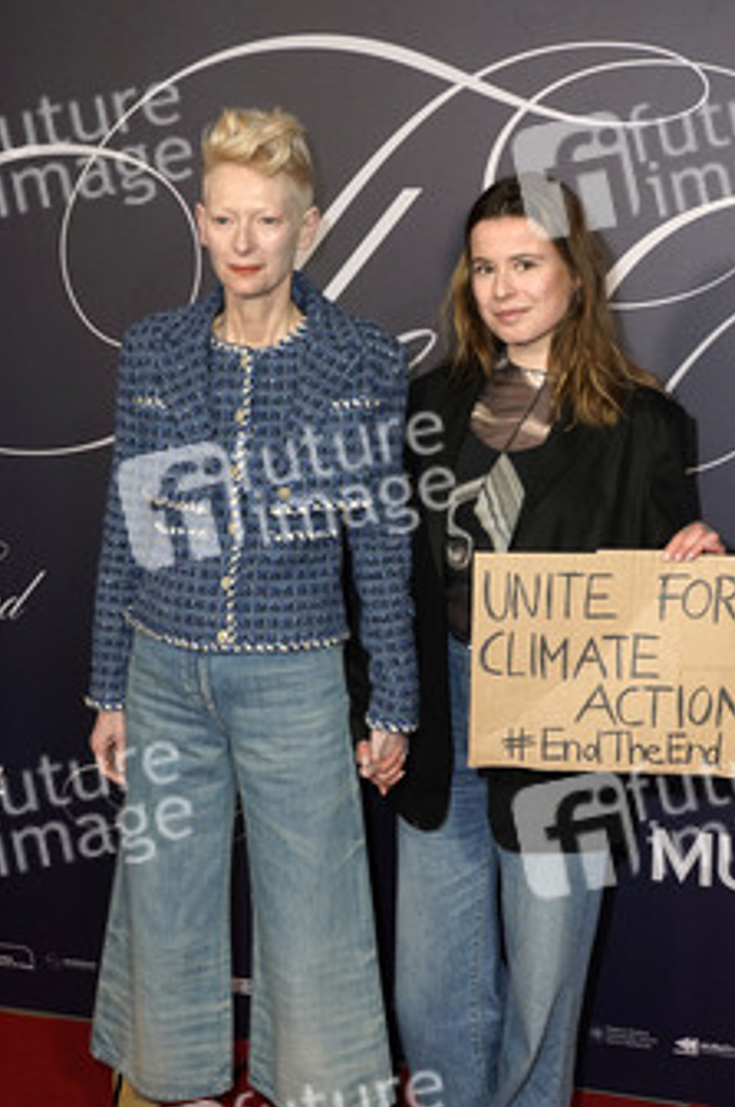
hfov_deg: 26.9
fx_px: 1536
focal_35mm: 50
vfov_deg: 39.5
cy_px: 656
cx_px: 382
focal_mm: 42
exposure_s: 1/160
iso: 2000
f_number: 5.6
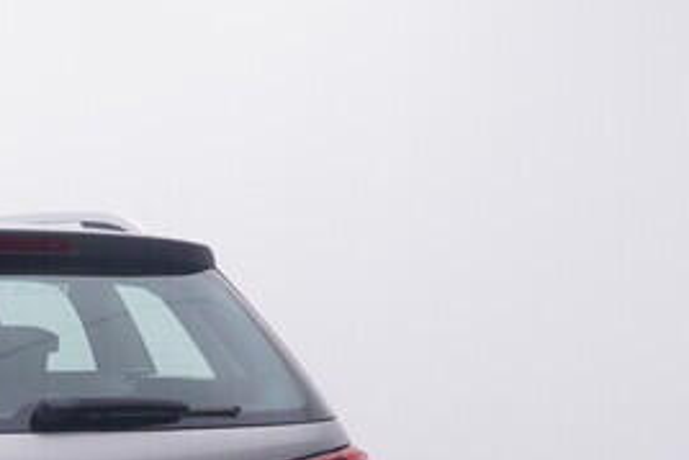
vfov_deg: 15.5
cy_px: 522
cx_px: -270
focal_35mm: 86
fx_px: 1645
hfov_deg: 20.9
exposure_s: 1/80
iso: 200
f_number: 5
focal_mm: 15
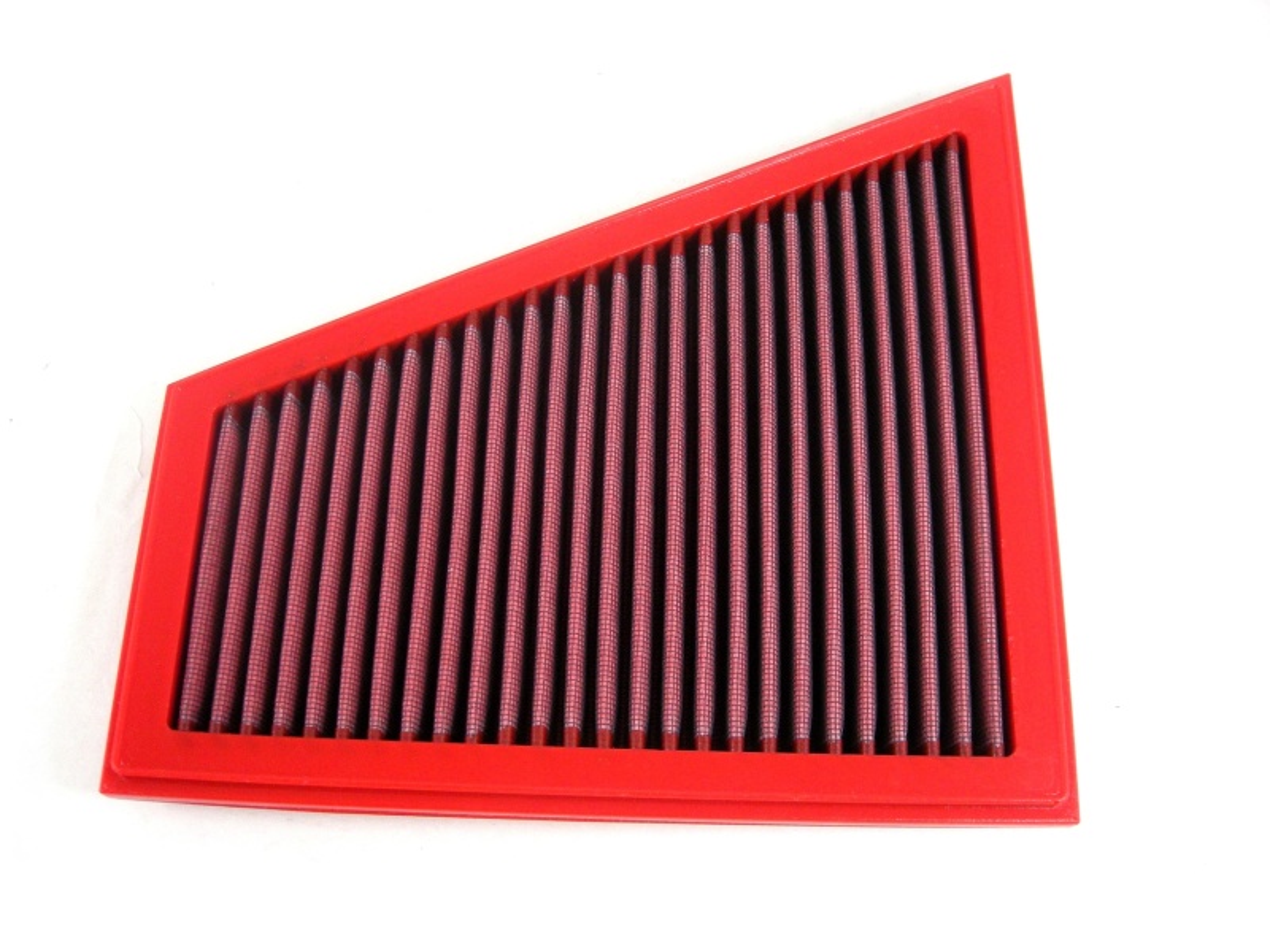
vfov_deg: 40.7
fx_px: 1284
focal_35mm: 35
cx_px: 635
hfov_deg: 52.6
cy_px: 476
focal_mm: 5.7
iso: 143
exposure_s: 1/54
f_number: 2.8
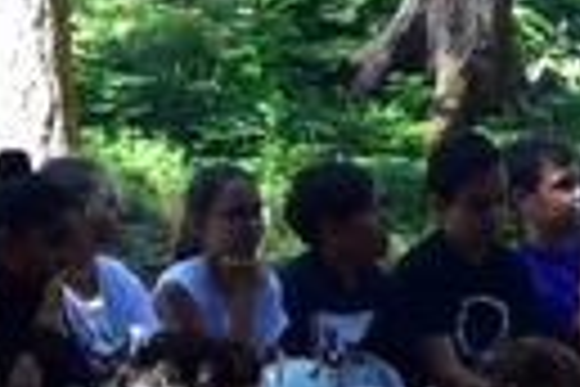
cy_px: 74
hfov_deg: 4.8
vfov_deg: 3.3
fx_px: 6734
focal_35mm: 418
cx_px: 1344
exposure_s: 1/640
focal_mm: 35
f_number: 5.6
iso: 1600
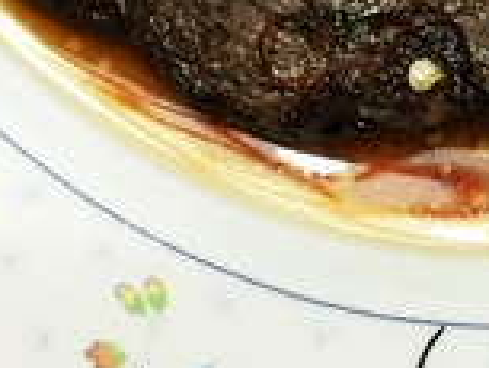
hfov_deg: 13.8
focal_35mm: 142
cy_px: -437
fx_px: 2008
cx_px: 403
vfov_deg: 9.6
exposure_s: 1/30
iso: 125
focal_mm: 4.15
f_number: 2.2
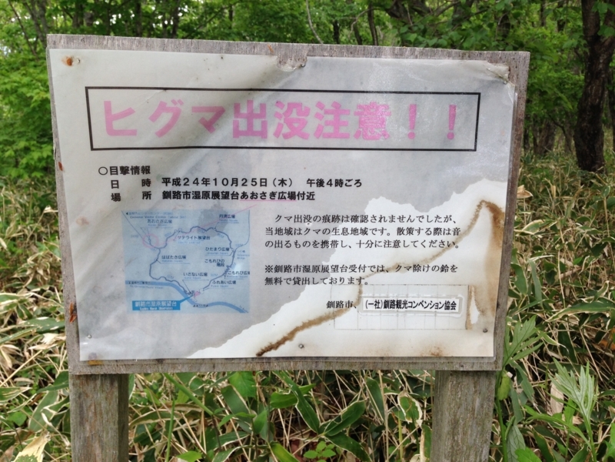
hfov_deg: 55.4
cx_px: 308
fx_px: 586
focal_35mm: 33
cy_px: 231
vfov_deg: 42.9
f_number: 2.4
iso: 50
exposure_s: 1/128
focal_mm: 4.12
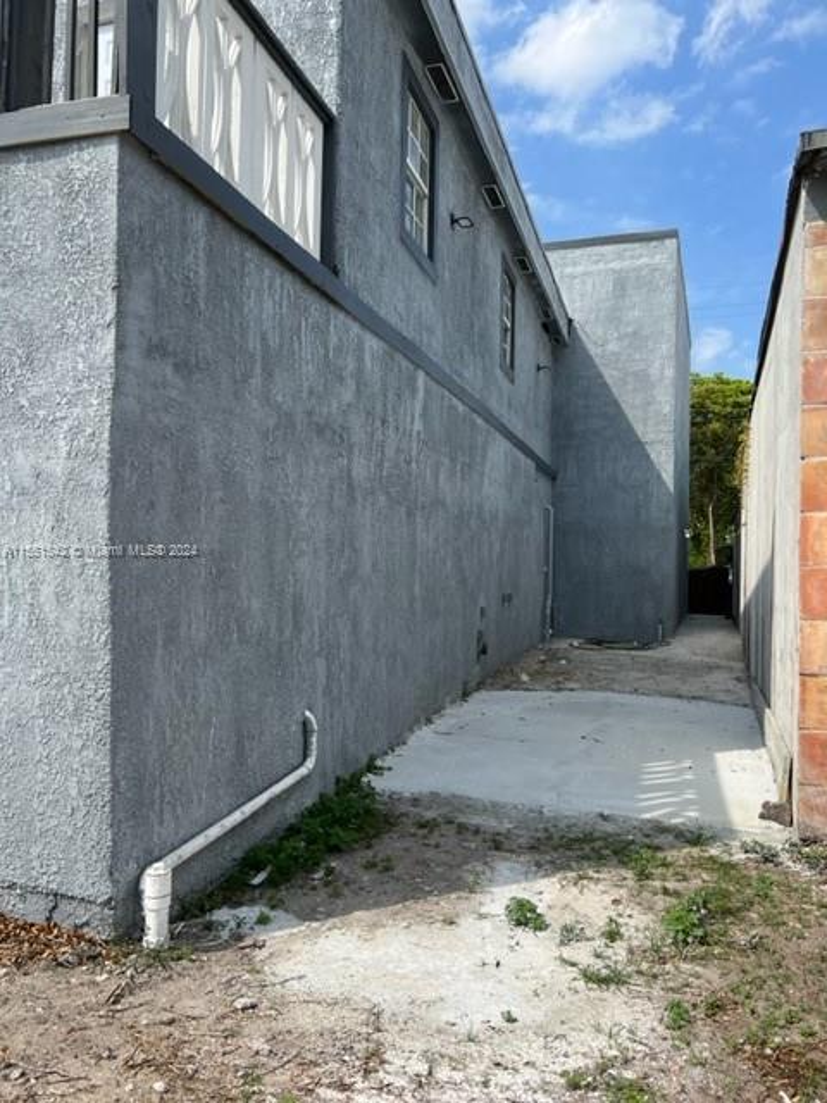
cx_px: 414
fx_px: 828
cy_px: 552
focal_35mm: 26
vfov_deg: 67.3
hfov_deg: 53.1
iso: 50
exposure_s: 1/3704
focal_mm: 5.7
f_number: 1.5
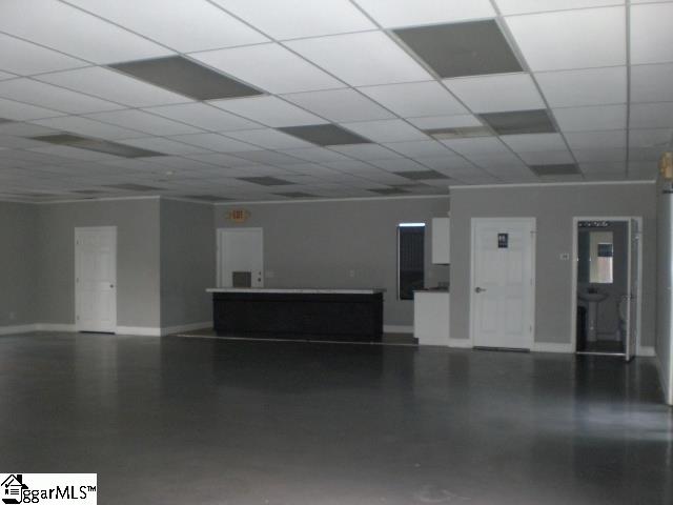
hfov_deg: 49.0
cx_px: 336
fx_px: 739
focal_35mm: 38
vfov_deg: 37.7
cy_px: 252
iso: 200
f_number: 3.1
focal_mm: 6.3
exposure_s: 1/60
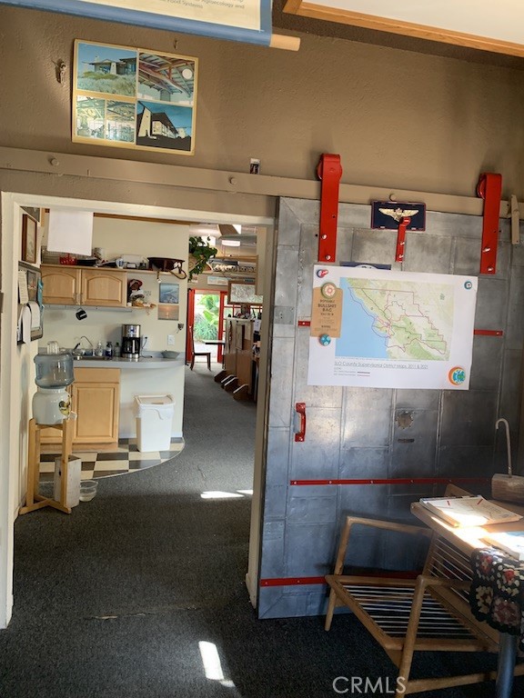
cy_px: 349
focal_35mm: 26
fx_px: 525
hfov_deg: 53.1
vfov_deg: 67.3
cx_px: 262
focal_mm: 4.25
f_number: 1.8
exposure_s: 1/60
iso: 160
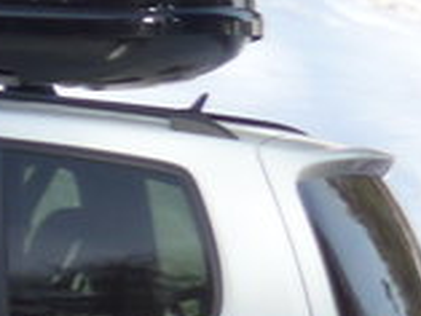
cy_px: -67
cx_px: 1526
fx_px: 6134
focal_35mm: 504
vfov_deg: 3.0
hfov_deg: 3.8
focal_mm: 13.4
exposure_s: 1/320
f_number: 3.9
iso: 80
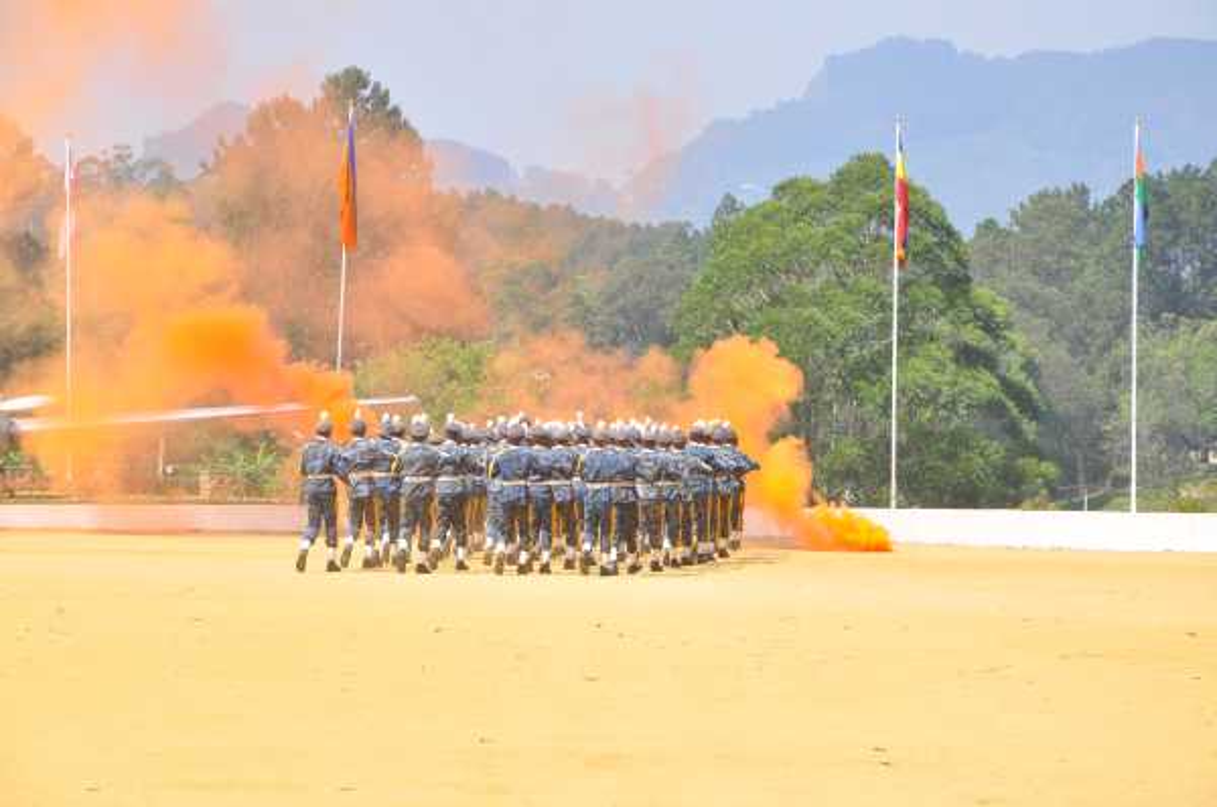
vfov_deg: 8.7
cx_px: 608
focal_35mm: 158
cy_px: 404
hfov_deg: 13.1
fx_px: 5316
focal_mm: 105
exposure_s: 1/160
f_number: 11
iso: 200
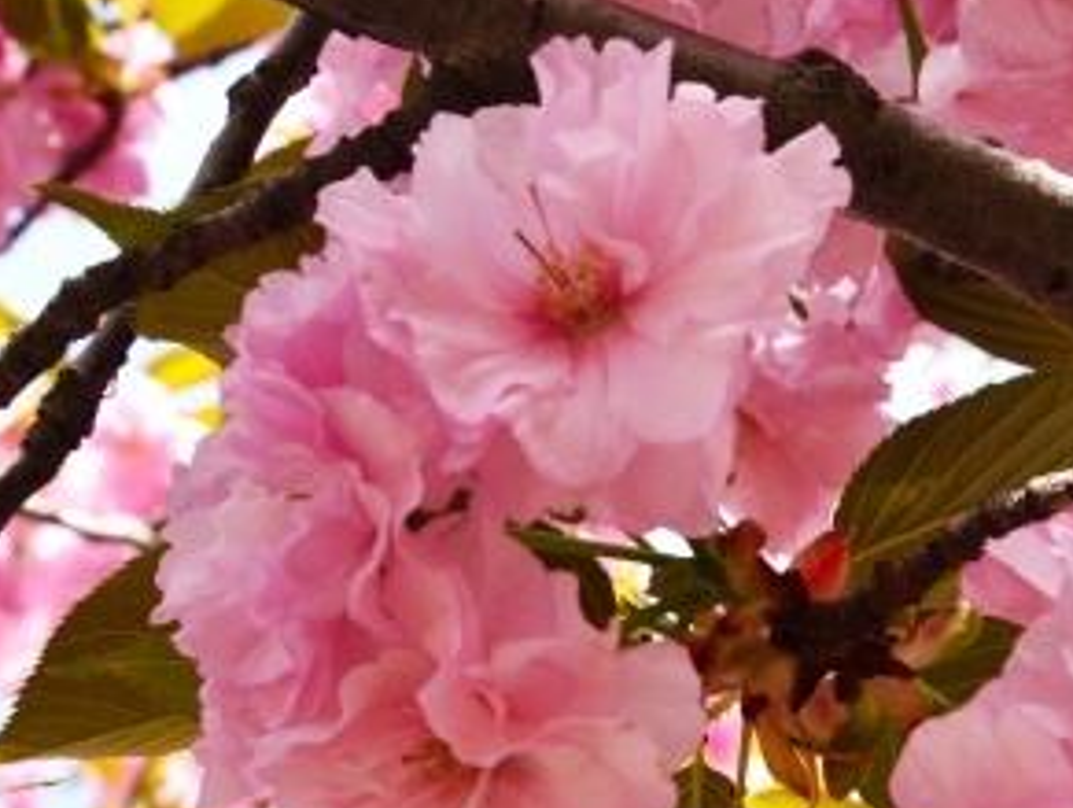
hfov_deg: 15.3
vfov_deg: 11.7
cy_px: 581
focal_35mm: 127
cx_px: 1051
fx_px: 3932
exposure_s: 1/250
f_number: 7.1
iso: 200
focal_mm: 25
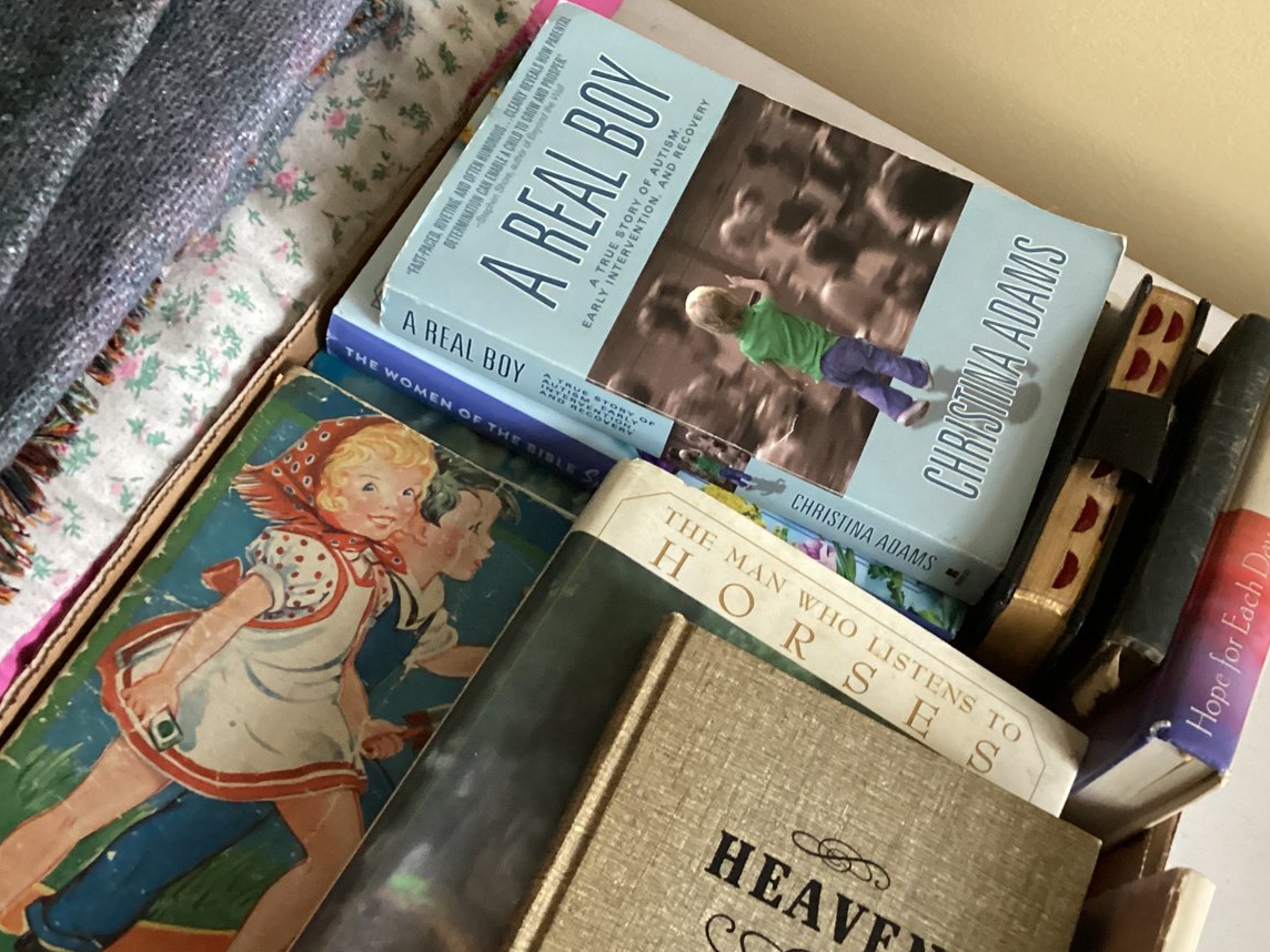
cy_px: 606
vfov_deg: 34.9
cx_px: 608
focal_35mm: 41
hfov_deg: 45.8
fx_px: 1504
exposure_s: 1/30
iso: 500
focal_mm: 3.3
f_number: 2.4
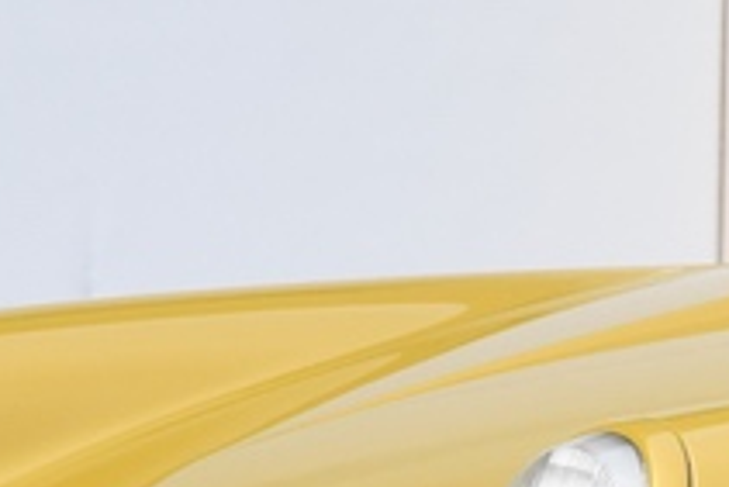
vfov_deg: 1.4
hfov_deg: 2.1
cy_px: -143
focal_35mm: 981
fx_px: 19878
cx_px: 1589
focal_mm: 135
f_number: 6.3
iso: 2000
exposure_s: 1/4000
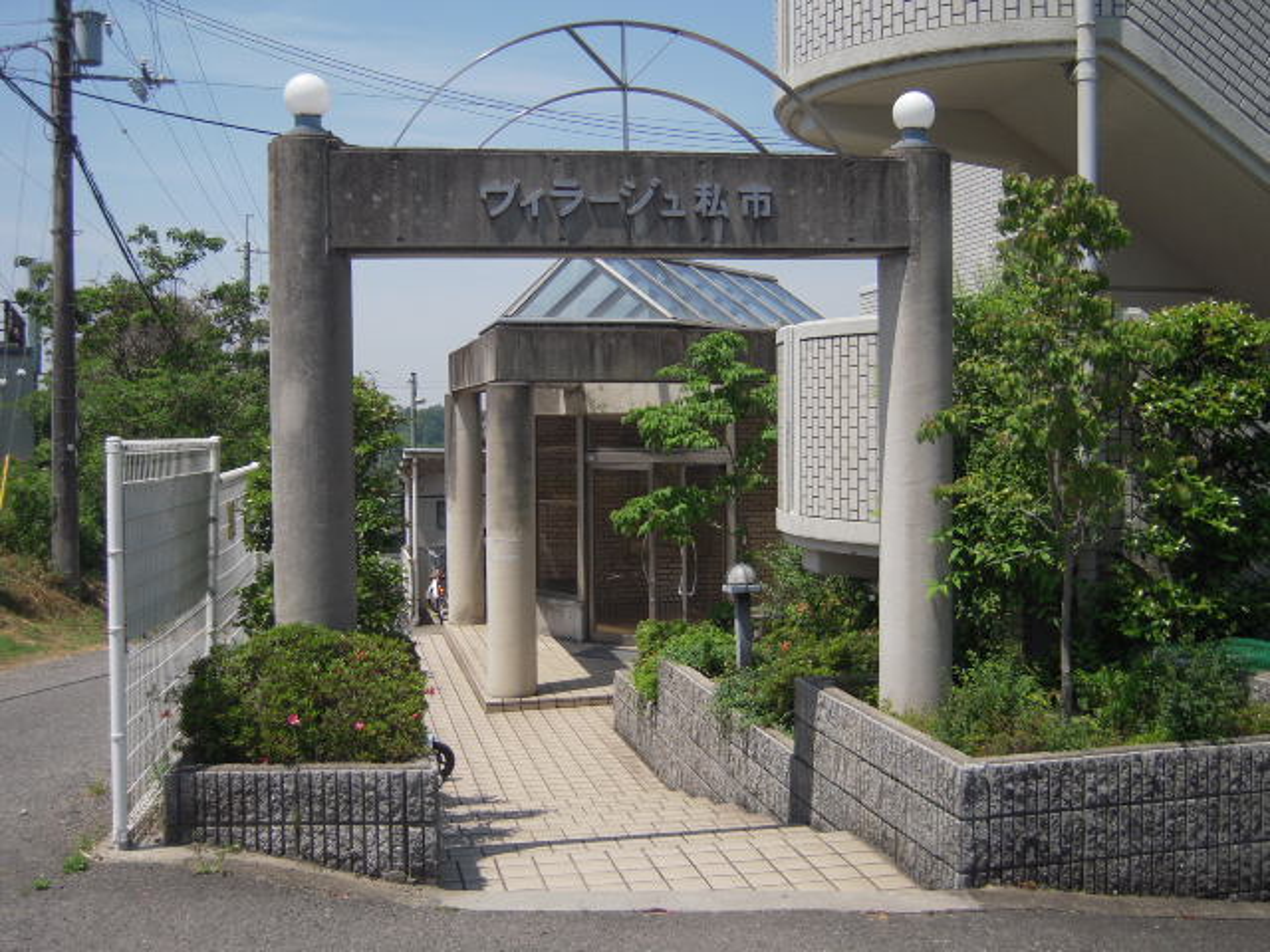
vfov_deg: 38.7
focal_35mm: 37
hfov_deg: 50.1
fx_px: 1357
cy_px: 476
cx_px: 635
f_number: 6.1
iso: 100
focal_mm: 6.5
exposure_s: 1/400
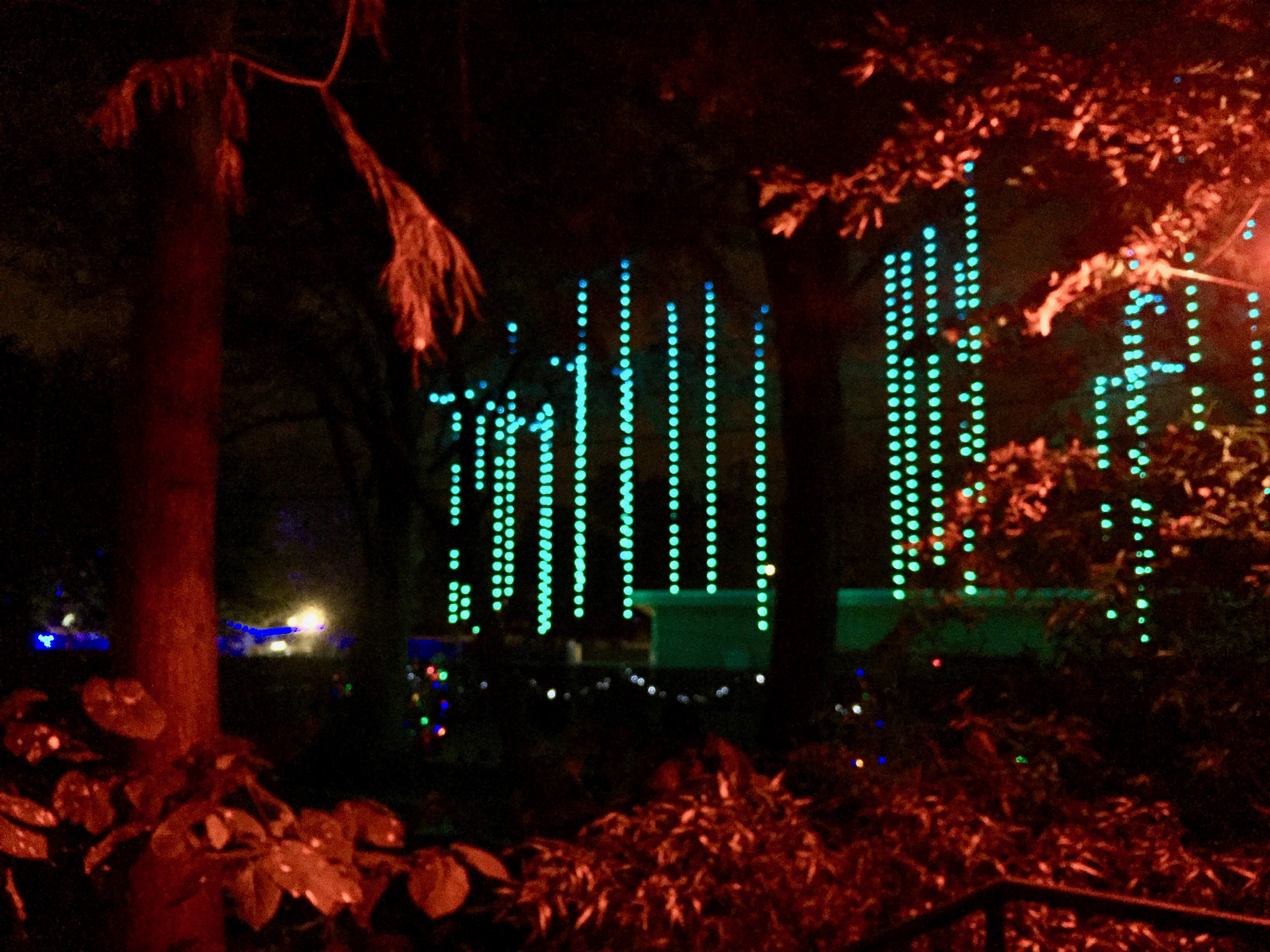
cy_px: 476
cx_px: 635
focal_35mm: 29
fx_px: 1064
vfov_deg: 48.2
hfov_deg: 61.7
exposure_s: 1/15
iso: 400
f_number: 2.2
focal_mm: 4.15
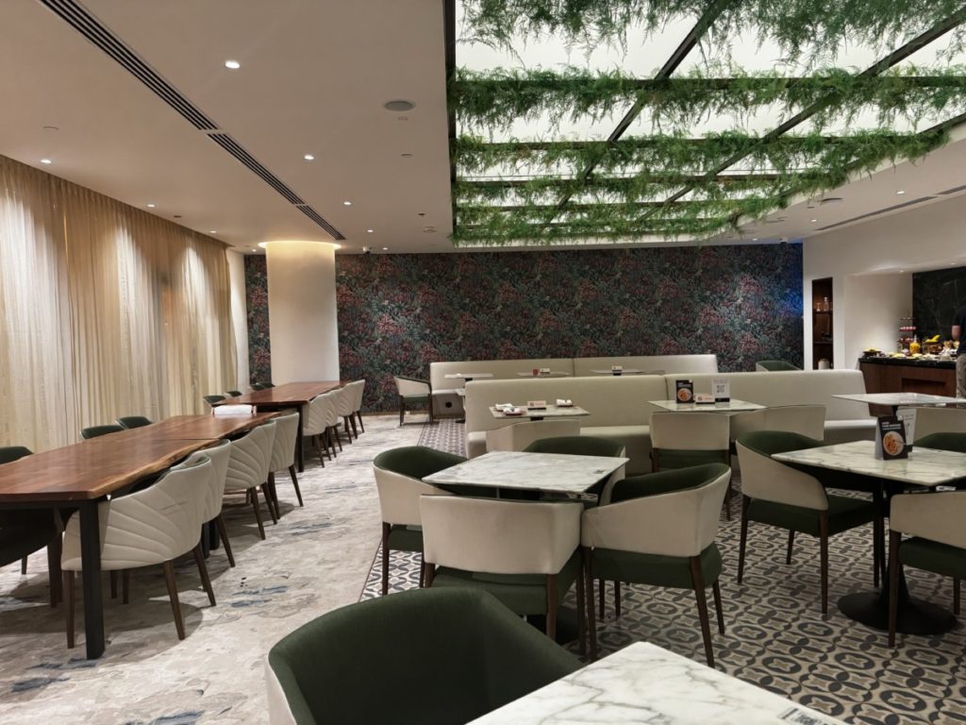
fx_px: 670
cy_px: 362
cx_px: 483
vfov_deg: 56.8
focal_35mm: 24
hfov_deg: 71.6
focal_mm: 6.76
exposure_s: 1/54
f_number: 1.78
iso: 250
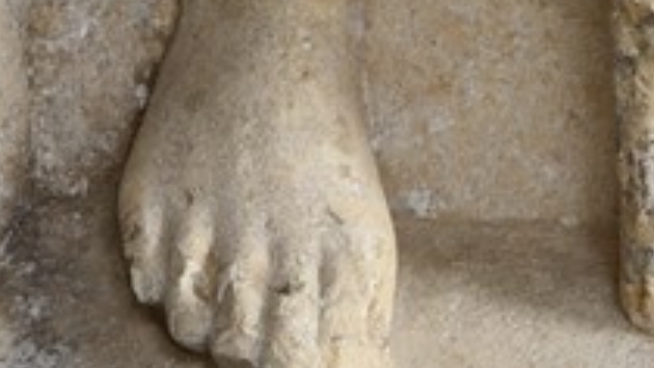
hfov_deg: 1.4
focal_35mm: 1516
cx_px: 377
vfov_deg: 0.8
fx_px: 26283
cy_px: -1513
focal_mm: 190
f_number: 5.6
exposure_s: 1/80
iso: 400
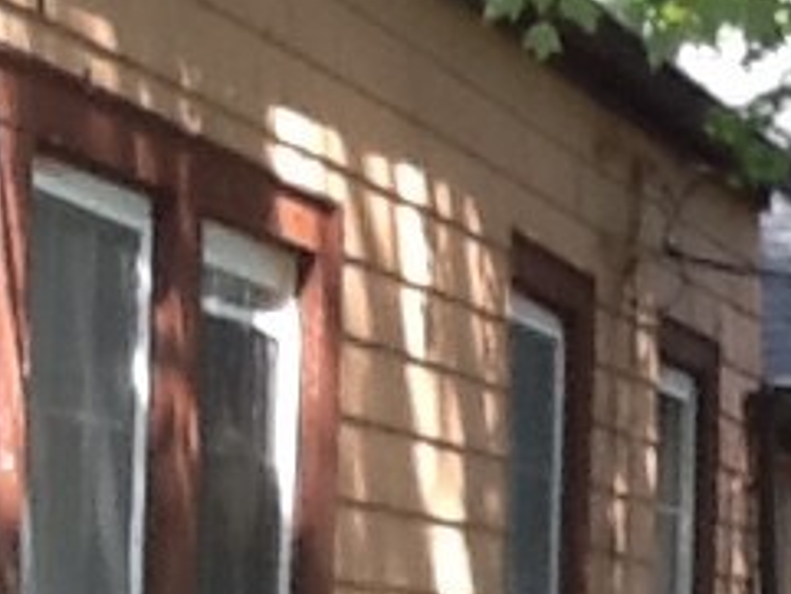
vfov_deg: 8.5
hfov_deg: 11.1
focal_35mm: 175
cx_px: 958
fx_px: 4001
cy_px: 578
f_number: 2.4
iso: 40
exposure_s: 1/150
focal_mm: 2.03
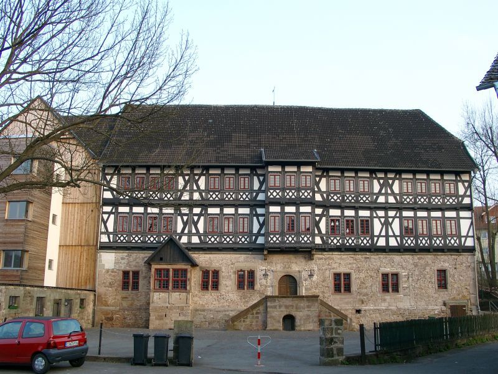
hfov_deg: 54.0
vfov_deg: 41.8
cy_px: 187
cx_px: 249
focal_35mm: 34
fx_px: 489
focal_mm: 7.13
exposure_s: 1/87.1
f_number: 4
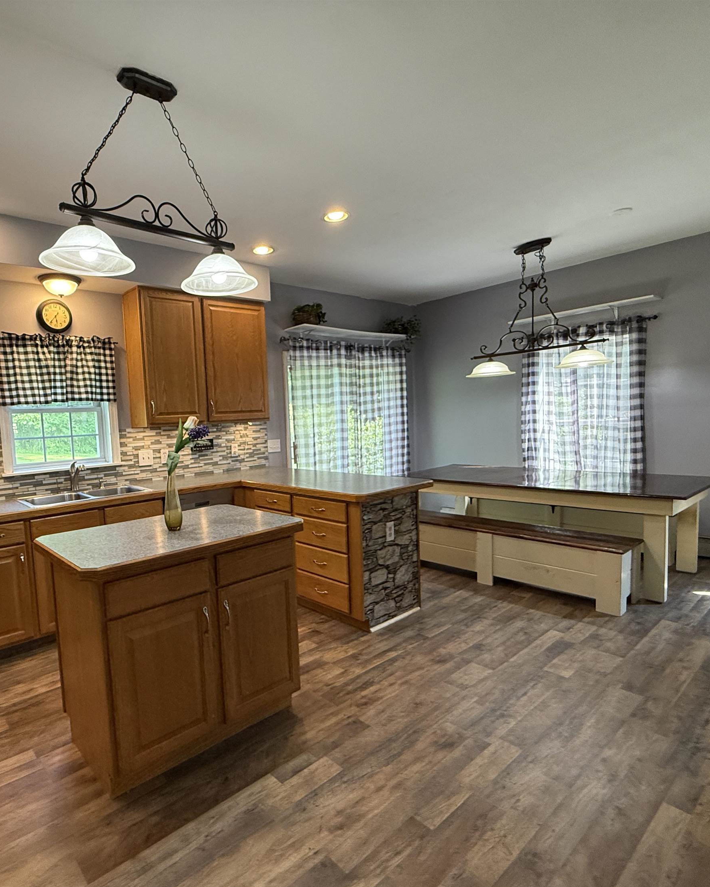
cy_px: 462
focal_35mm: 19
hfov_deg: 69.8
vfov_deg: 83.2
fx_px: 499
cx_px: 268
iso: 250
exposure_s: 1/120
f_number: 2.2
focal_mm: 2.22
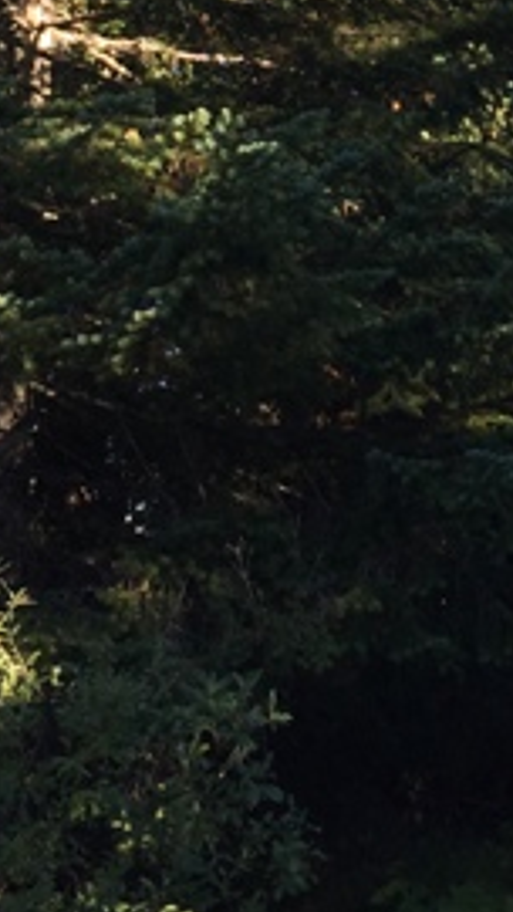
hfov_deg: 13.7
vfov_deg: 23.3
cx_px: 511
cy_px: -22
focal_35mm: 87
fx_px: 2103
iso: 32
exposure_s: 1/311
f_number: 2.2
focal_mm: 4.15
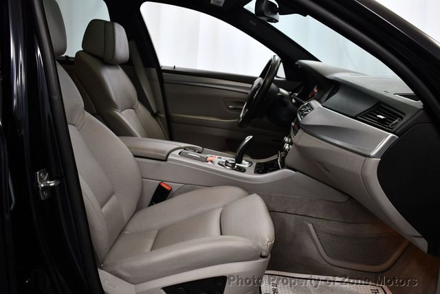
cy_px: 147
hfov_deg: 53.1
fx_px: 440
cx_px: 220
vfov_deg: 36.9
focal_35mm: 36
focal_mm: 18
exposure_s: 1/125
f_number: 3.5
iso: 800
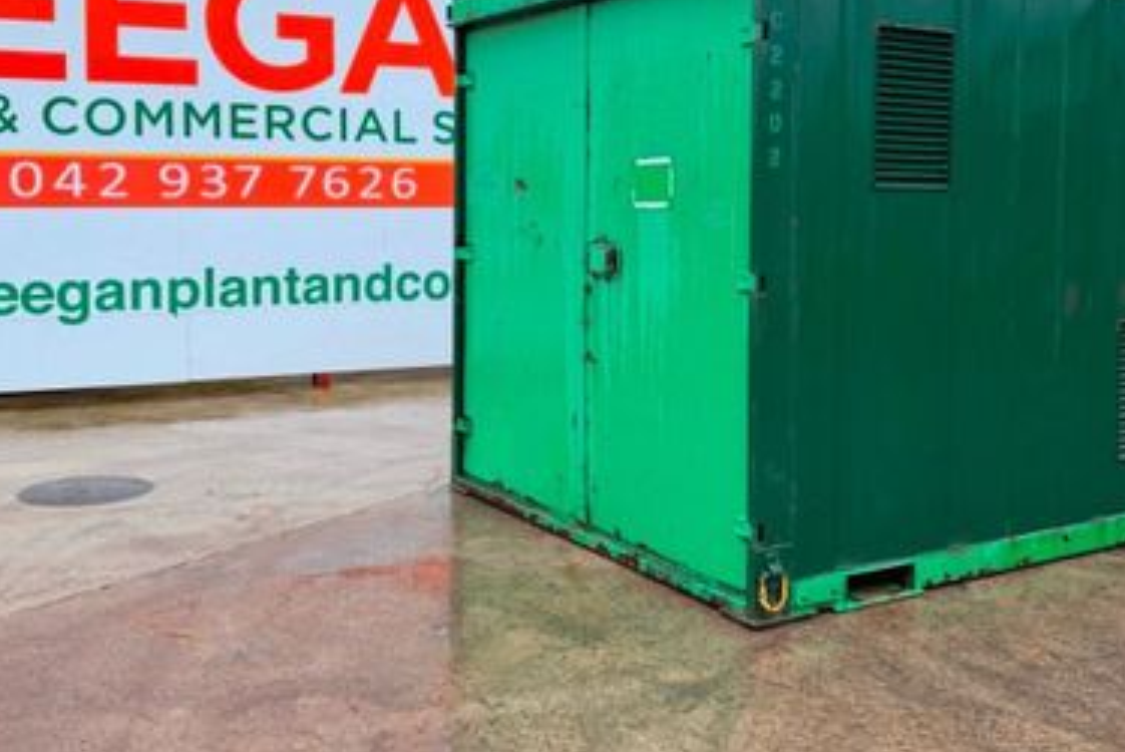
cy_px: 232
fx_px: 1251
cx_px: 599
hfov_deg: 48.4
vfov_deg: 33.1
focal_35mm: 40
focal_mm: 6.76
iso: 80
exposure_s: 1/230
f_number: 1.78
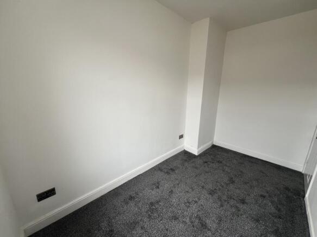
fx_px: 119
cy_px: 118
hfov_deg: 106.2
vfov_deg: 89.9
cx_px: 158
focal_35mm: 13
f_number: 1.8
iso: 64
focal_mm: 1.57
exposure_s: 1/99
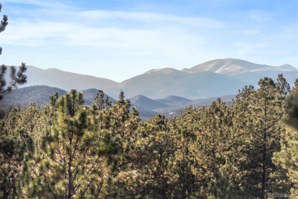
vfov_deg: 18.2
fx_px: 621
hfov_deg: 27.0
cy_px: 100
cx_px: 149
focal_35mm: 75
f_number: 1.8
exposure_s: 1/8000
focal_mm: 50
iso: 2000
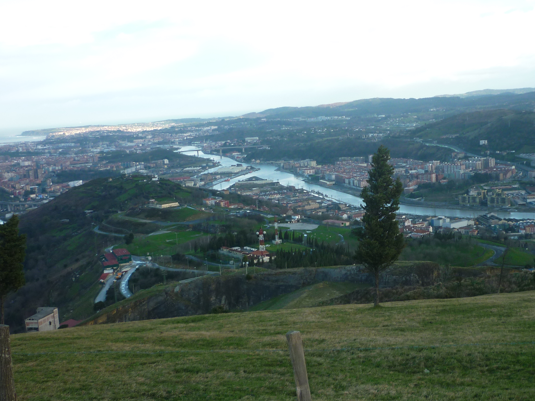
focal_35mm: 50
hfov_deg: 37.8
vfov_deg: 29.1
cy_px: 211
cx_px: 349
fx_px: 773
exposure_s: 1/250
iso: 80
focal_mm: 5.5
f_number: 2.8
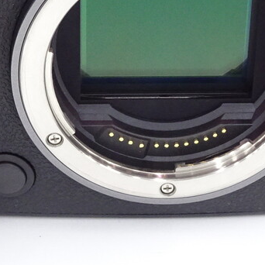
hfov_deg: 13.7
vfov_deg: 13.5
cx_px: 101
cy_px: -3
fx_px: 1100
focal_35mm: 127
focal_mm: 7.05
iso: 500
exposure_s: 1/50
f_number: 4
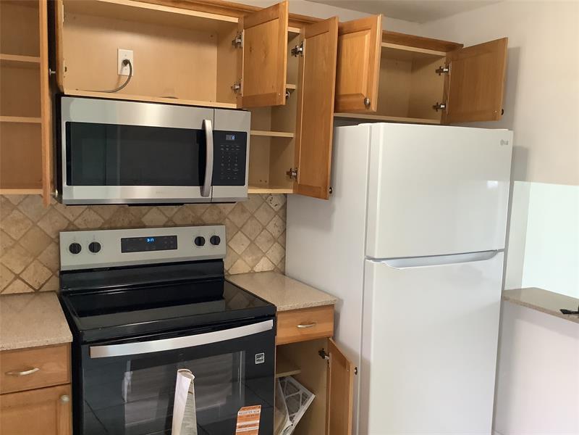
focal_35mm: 31
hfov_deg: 58.4
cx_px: 290
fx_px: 519
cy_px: 218
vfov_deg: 45.4
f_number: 2.4
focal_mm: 3.3
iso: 250
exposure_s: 1/60
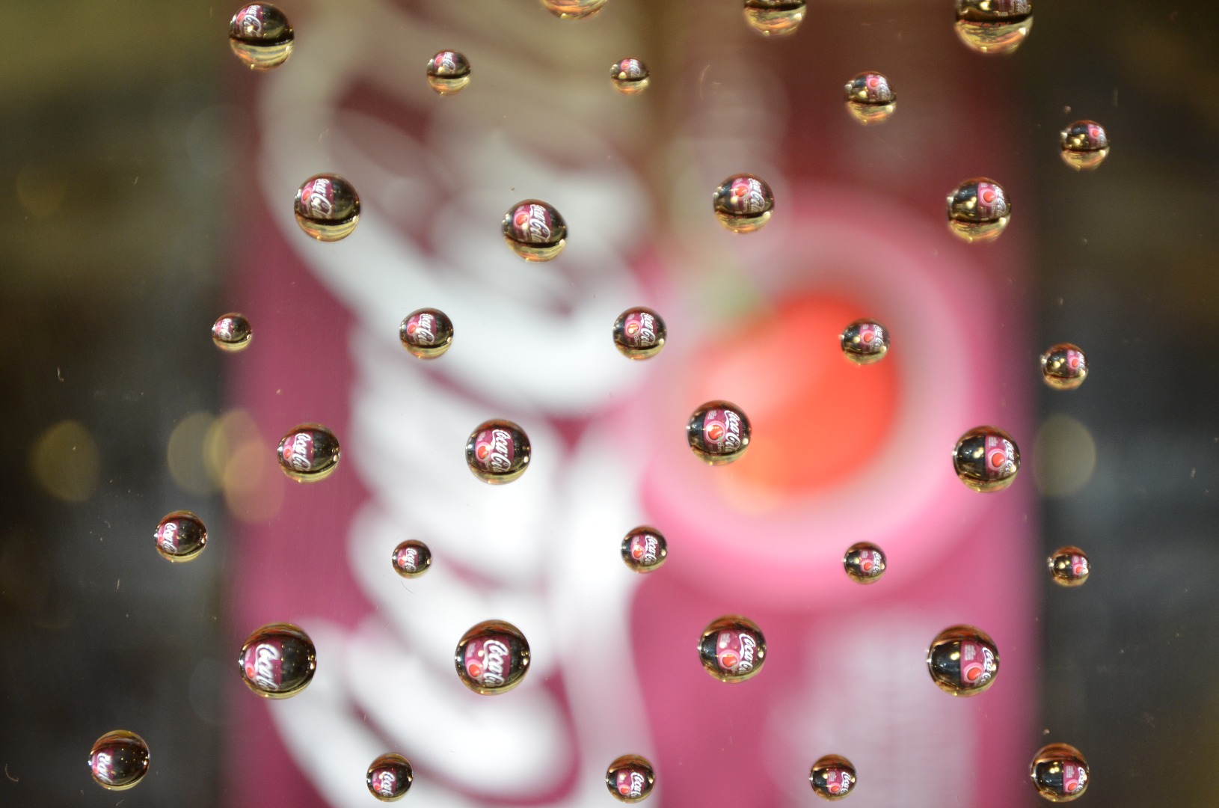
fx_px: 10138
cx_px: 610
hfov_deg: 6.9
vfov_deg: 4.6
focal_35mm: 300
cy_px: 404
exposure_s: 1/15
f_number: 5.6
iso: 500
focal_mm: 200
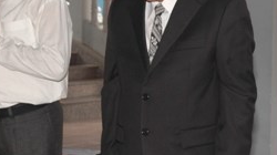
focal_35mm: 161
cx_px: 165
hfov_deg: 13.4
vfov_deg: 7.5
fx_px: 1181
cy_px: 39
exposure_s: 1/60
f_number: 4.5
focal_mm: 40
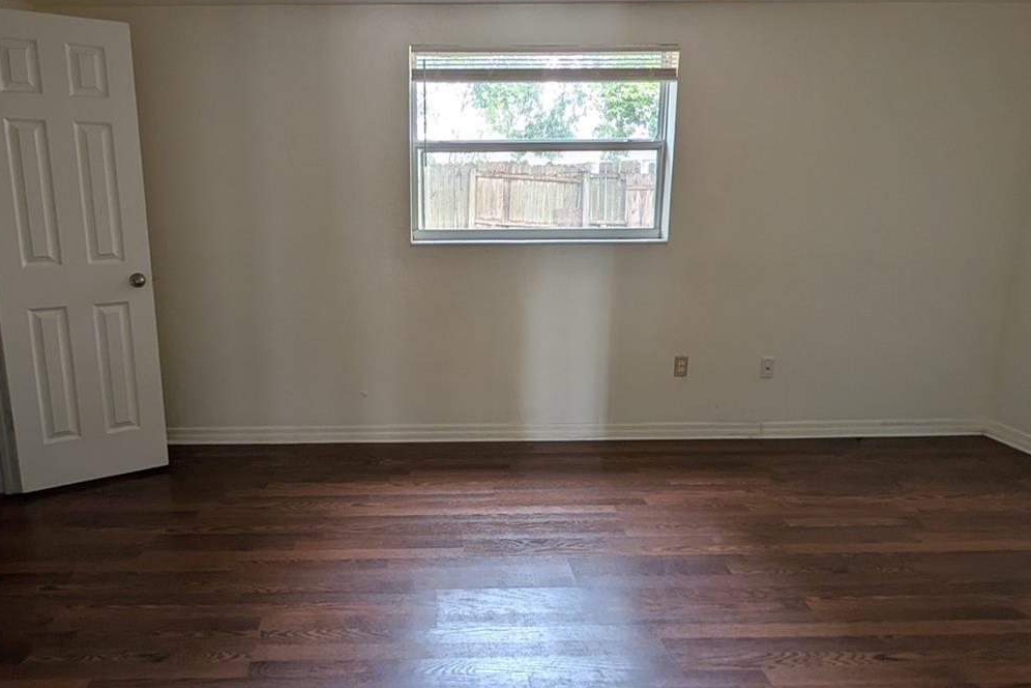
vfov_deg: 61.8
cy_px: 316
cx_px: 431
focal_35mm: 20
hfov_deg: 83.3
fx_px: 573
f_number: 1.7
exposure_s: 1/32.2
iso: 82
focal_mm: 2.02
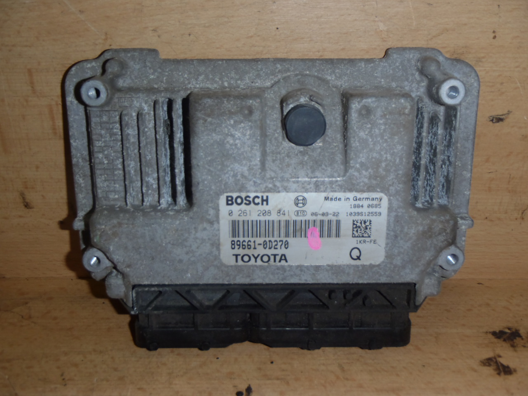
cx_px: 264
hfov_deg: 49.0
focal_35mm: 38
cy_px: 198
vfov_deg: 37.7
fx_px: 580
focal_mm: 6.83
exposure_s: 1/40
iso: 100
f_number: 4.6
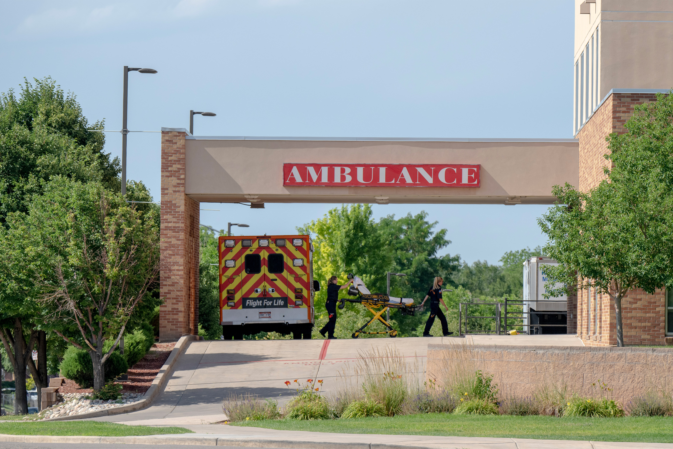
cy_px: 224
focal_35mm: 200
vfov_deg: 6.9
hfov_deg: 10.3
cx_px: 336
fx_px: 3739
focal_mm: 200
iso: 400
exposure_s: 1/2000
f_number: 5.6
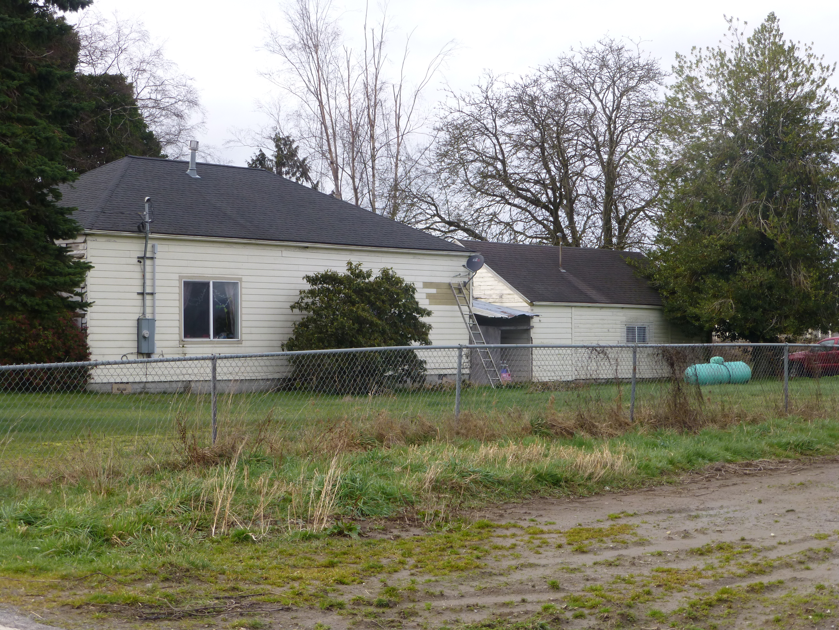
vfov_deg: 21.0
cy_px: 315
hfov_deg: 27.8
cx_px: 420
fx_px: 1697
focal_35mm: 70
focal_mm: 12.5
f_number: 5
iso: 100
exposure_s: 1/160
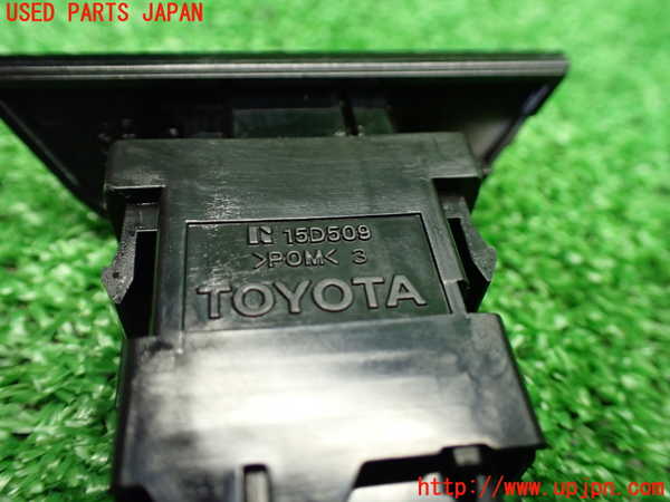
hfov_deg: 60.0
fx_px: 581
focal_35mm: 30
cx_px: 335
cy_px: 251
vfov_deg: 46.8
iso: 800
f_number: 2.3
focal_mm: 5.4
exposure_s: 1/80
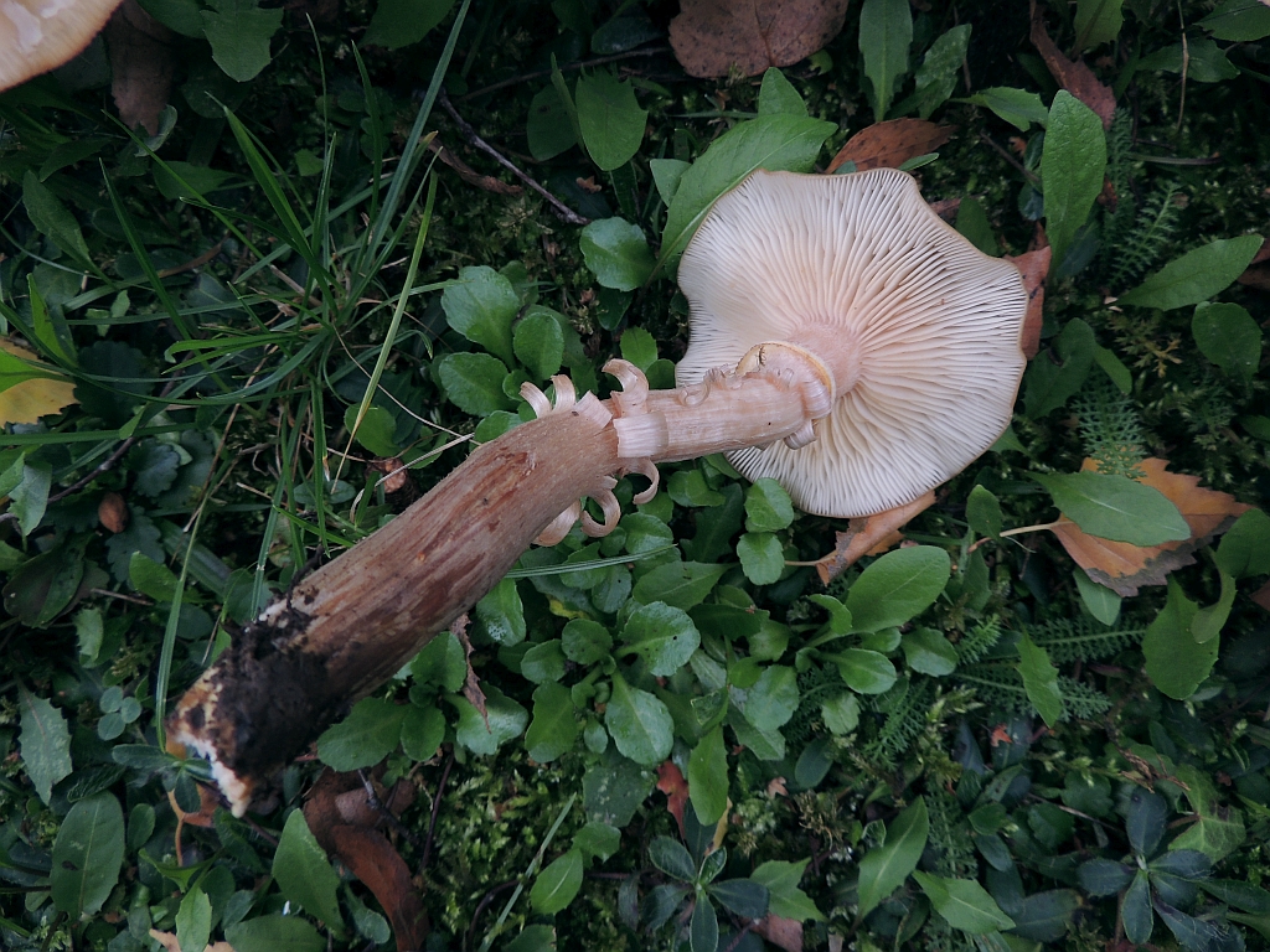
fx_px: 881
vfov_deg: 56.8
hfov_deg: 71.6
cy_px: 476
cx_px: 635
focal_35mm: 24
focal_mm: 4.3
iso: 100
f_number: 3
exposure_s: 1/125
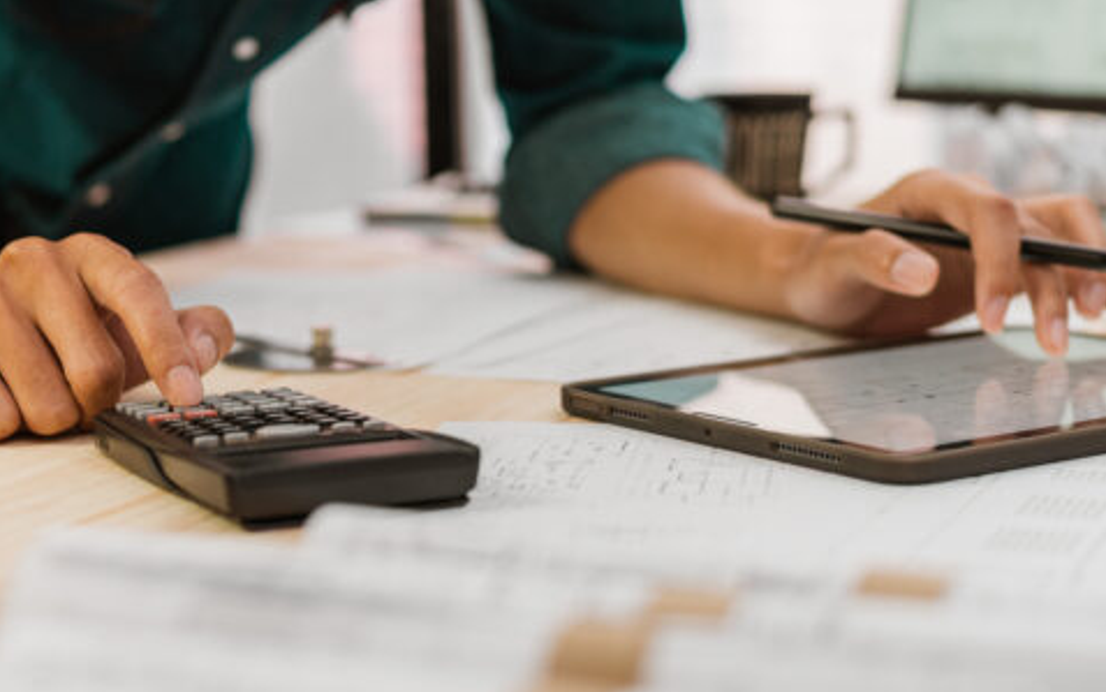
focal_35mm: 72
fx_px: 2161
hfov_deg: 28.7
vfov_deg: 18.2
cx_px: 514
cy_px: 341
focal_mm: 35
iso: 100
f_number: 1.8
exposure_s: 1/100
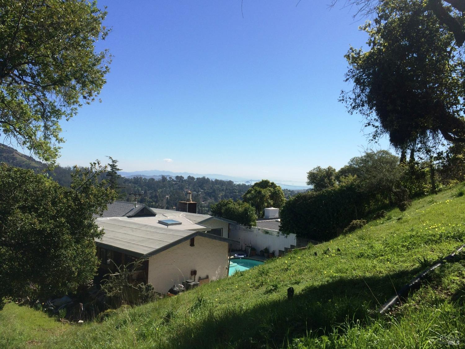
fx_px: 390
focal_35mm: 29
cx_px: 232
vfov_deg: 48.2
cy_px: 174
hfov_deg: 61.7
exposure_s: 1/2415
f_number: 2.2
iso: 32
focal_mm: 4.15
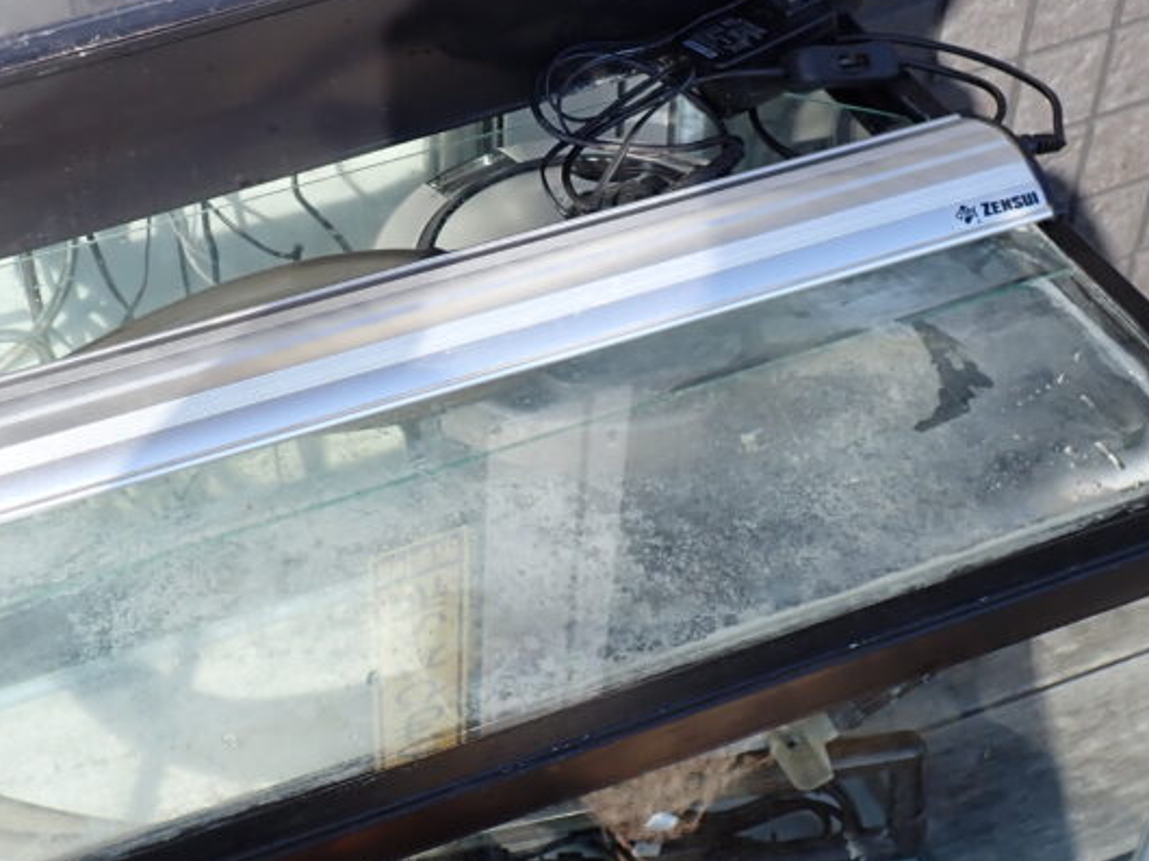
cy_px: 319
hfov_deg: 32.9
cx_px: 360
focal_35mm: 58
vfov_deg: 25.1
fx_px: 1924
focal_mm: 5.4
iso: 100
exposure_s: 1/640
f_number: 3.2
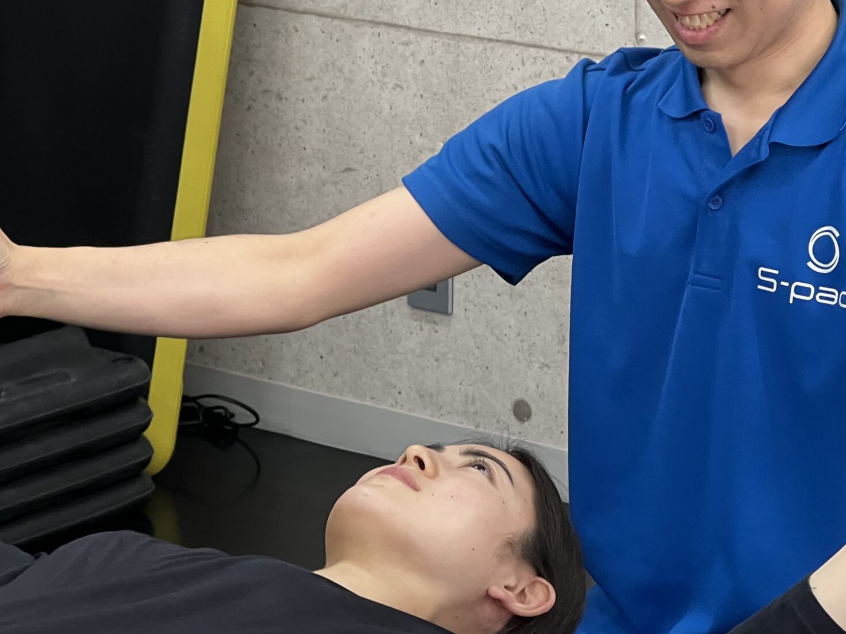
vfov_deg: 11.0
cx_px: 437
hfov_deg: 14.7
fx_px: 3275
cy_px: 190
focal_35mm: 134
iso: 200
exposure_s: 1/60
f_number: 2.8
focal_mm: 9
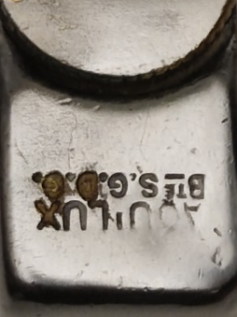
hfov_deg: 3.9
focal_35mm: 383
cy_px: 51
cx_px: 148
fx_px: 3499
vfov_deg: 5.2
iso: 276
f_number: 1.69
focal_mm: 6.72
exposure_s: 1/120
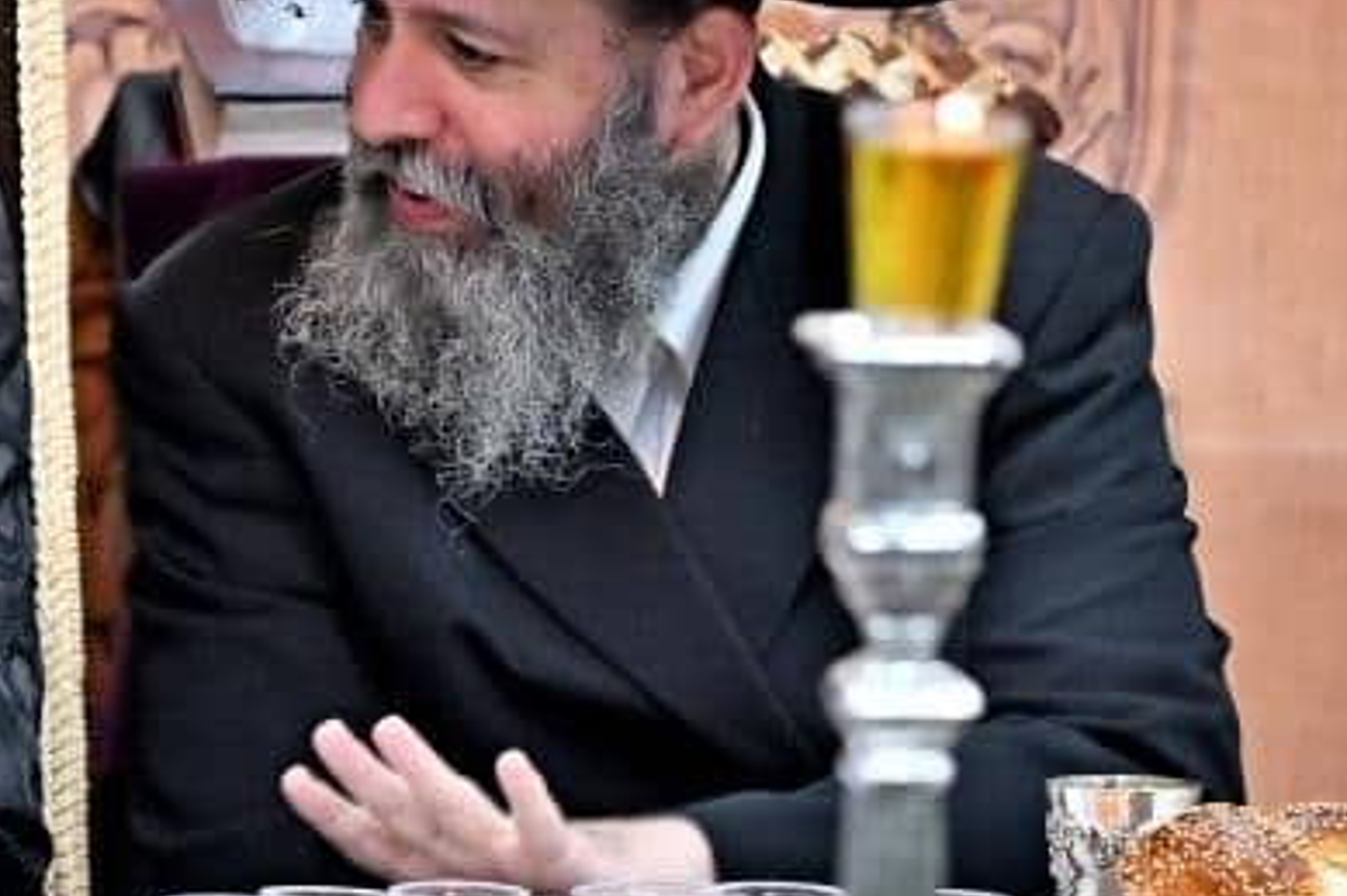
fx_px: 12192
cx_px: -90
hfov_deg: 6.3
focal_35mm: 326
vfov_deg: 4.2
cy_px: 266
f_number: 4
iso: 640
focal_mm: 83
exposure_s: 1/160
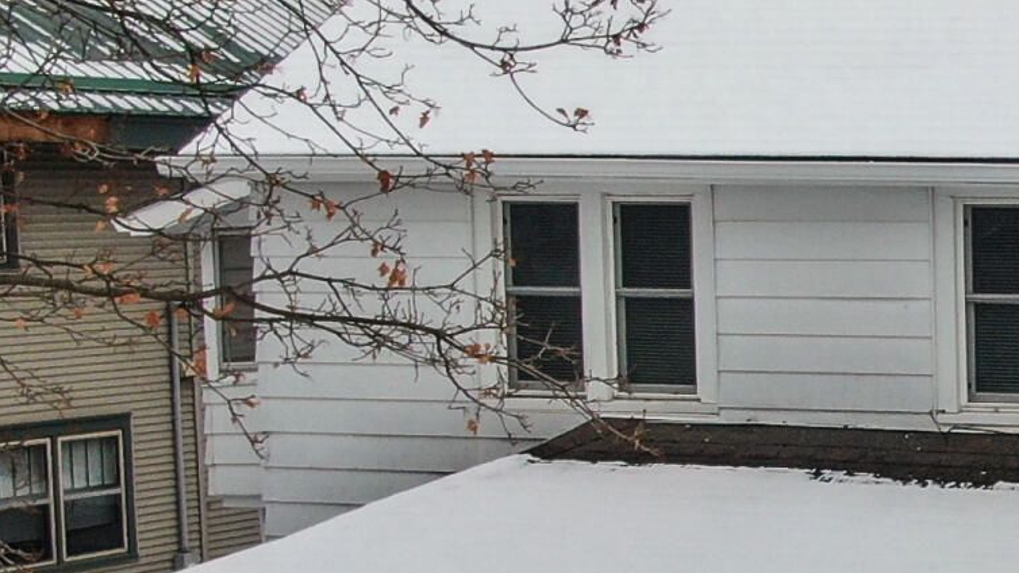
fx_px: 2810
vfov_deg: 11.6
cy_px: 524
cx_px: 1431
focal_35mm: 104
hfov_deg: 18.6
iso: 110
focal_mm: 4.39
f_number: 2.8
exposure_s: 1/500
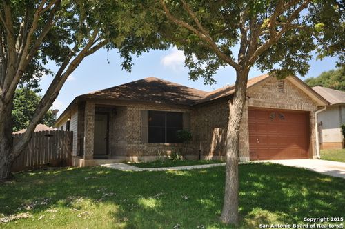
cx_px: 172
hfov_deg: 62.0
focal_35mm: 30
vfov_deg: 43.5
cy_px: 114
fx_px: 287
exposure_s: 1/200
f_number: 9
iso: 200
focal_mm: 20
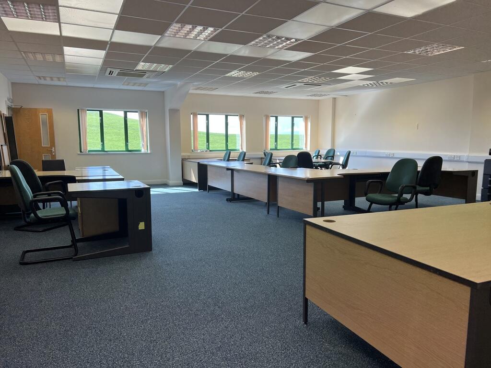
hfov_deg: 67.3
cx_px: 246
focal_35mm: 26
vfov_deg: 53.1
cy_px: 184
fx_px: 369
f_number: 1.5
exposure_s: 1/268
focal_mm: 5.7
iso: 40
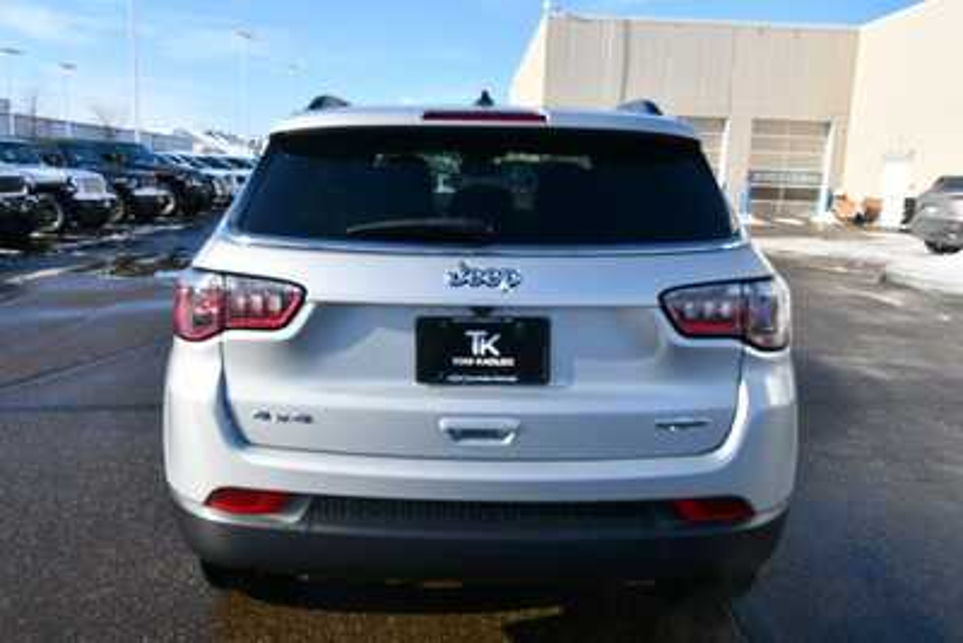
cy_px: 322
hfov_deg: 61.9
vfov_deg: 43.6
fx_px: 803
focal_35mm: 30
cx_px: 482
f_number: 8
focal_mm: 20
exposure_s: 1/250
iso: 100
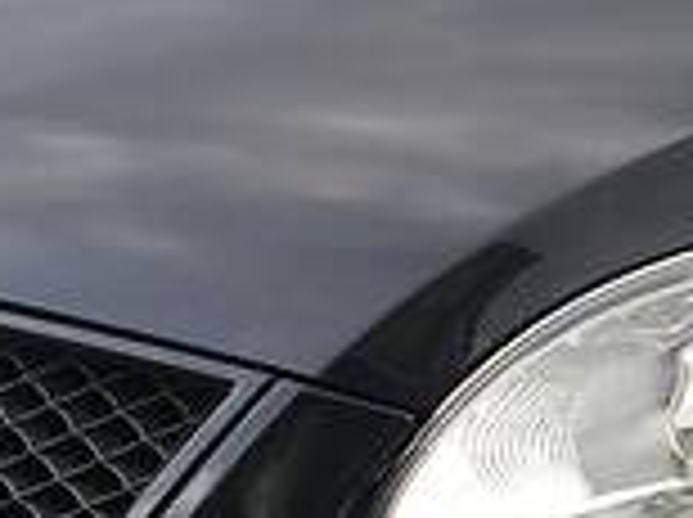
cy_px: 446
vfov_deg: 9.8
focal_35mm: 151
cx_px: 1305
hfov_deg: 11.9
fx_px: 3018
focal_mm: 4.2
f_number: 2.2
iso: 25
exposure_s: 1/170
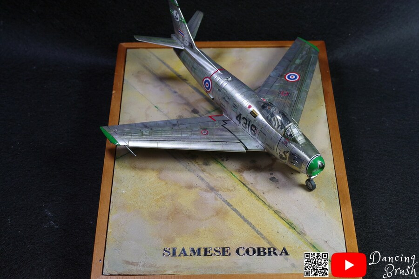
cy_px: 140
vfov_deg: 18.2
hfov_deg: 27.0
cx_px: 210
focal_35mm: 75
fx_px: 873
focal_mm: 50
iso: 800
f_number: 8
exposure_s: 1/160
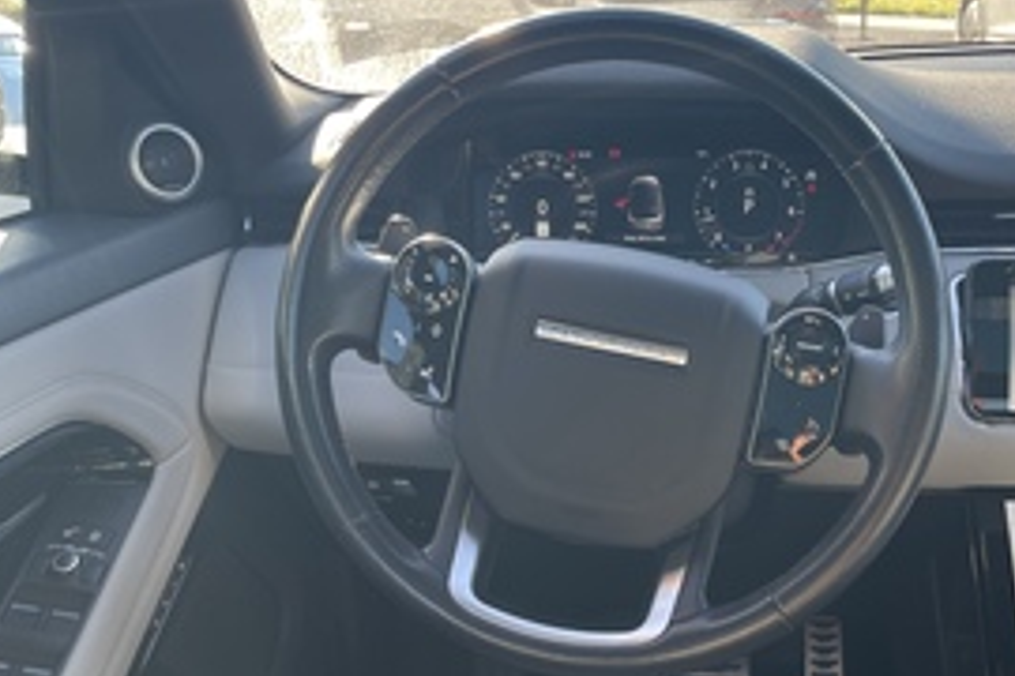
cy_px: 415
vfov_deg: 31.8
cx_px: 673
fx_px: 1184
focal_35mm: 42
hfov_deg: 45.7
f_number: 1.6
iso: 32
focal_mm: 4.2
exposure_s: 1/113
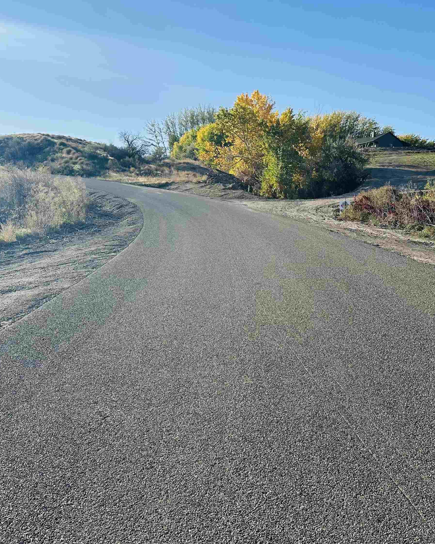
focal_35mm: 32
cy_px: 275
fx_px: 515
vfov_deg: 55.7
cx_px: 248
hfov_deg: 45.7
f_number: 1.78
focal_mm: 6.86
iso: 80
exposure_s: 1/3472
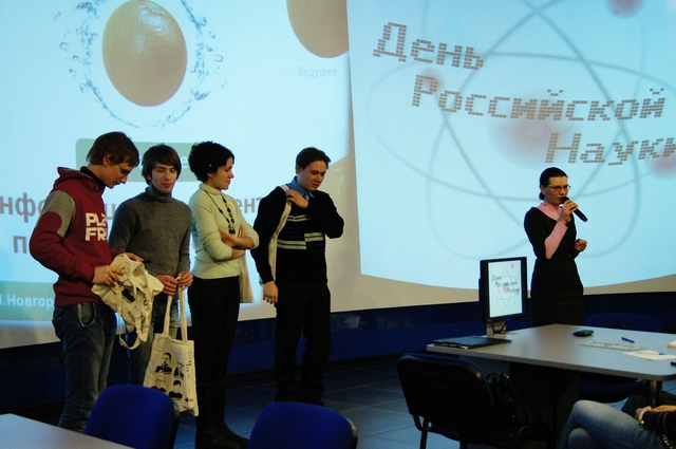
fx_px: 985
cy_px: 224
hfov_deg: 37.9
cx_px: 338
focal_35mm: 52
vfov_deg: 25.7
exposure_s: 1/40
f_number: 5
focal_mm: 35
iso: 1600
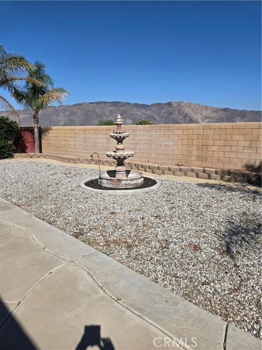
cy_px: 175
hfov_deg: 58.9
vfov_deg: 73.9
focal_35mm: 23
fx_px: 232
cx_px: 131
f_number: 1.8
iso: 25
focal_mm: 5.4
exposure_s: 1/3151
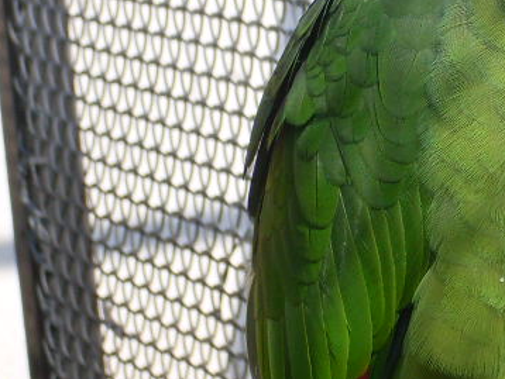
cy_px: 139
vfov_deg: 4.6
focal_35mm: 326
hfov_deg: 6.0
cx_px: 714
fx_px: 4759
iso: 80
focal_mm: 18.9
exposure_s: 1/250
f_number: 5.2
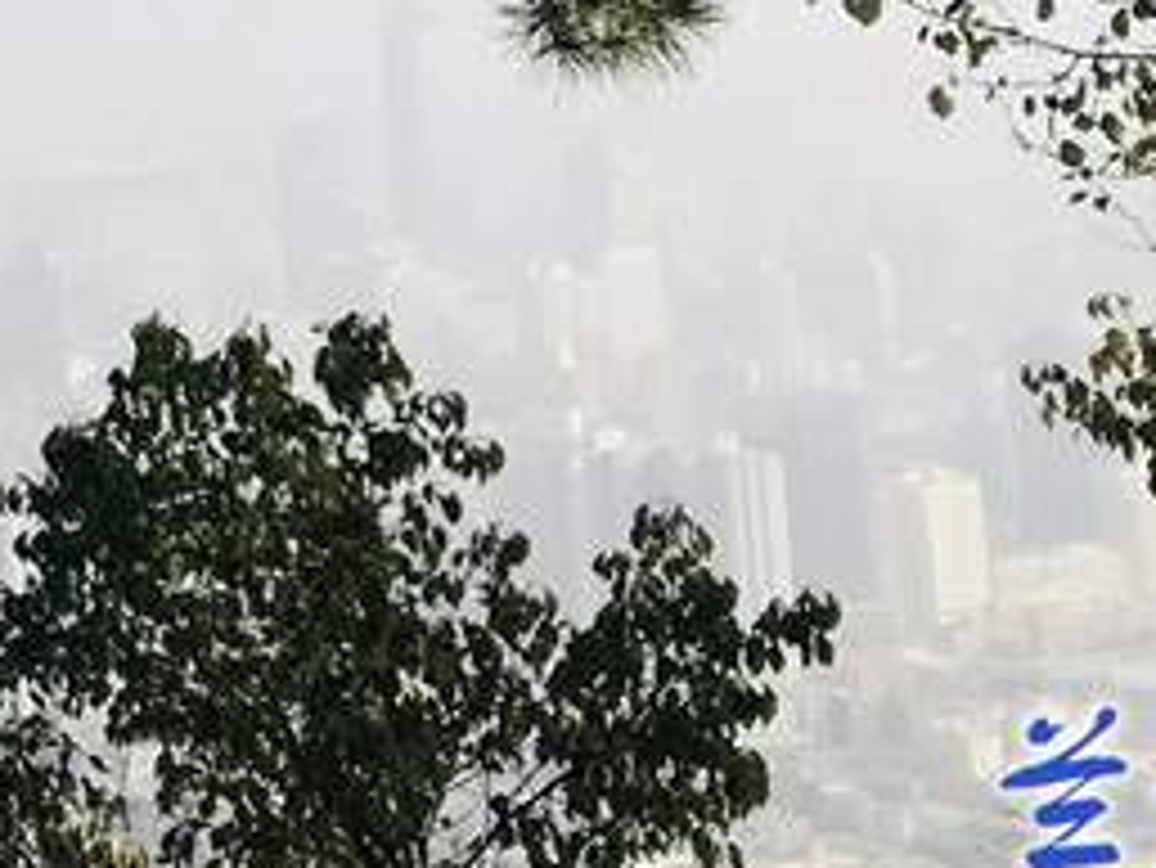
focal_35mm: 109
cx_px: -769
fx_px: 3642
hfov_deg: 15.9
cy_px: -508
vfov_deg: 12.8
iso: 20
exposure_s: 1/2336
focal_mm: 3.99
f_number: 1.8
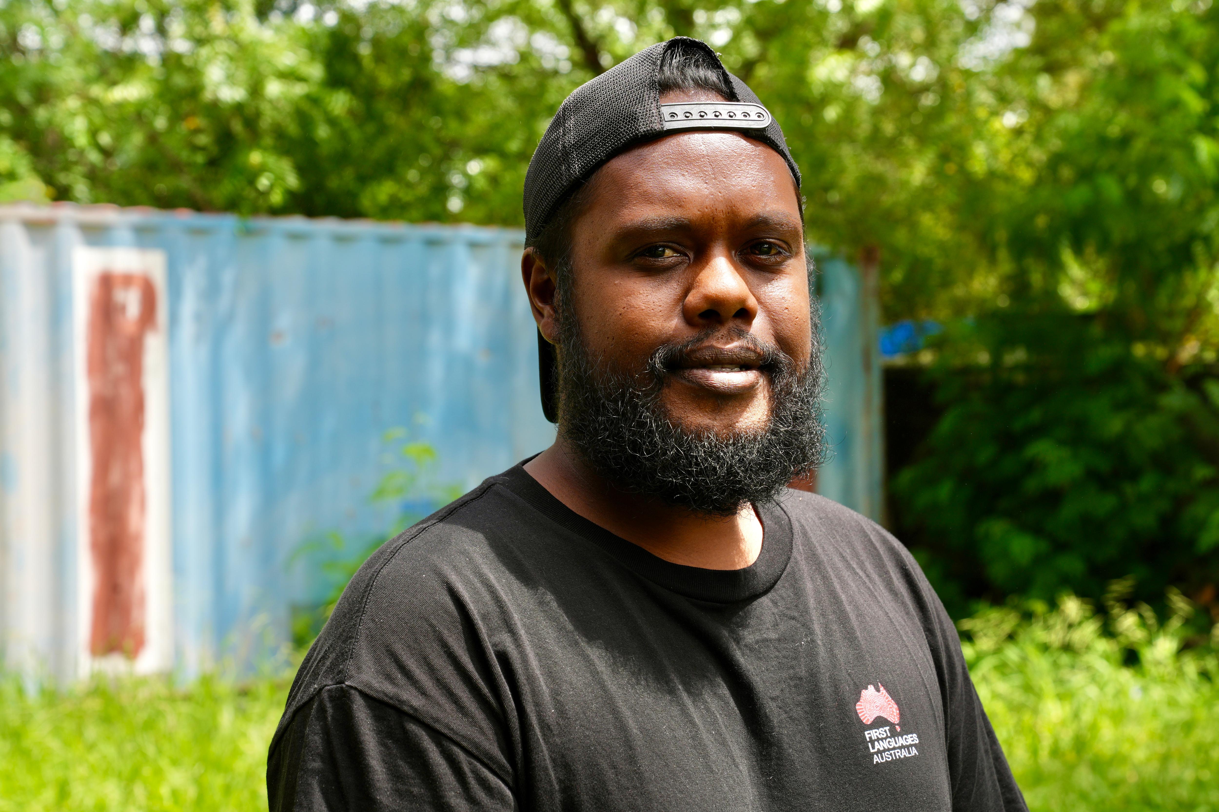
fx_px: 2370
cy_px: 406
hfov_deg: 28.8
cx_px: 610
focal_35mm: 70
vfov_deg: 19.5
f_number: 8
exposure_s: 1/160
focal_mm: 70
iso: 160
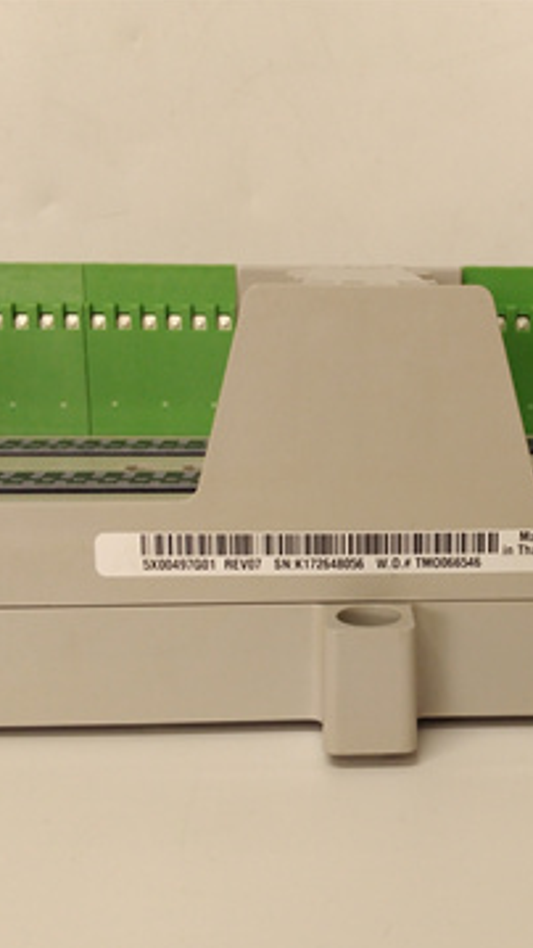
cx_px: 401
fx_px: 1030
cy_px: 490
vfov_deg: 49.4
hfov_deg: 28.6
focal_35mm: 41
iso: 139
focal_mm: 3.79
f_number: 2
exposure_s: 1/33
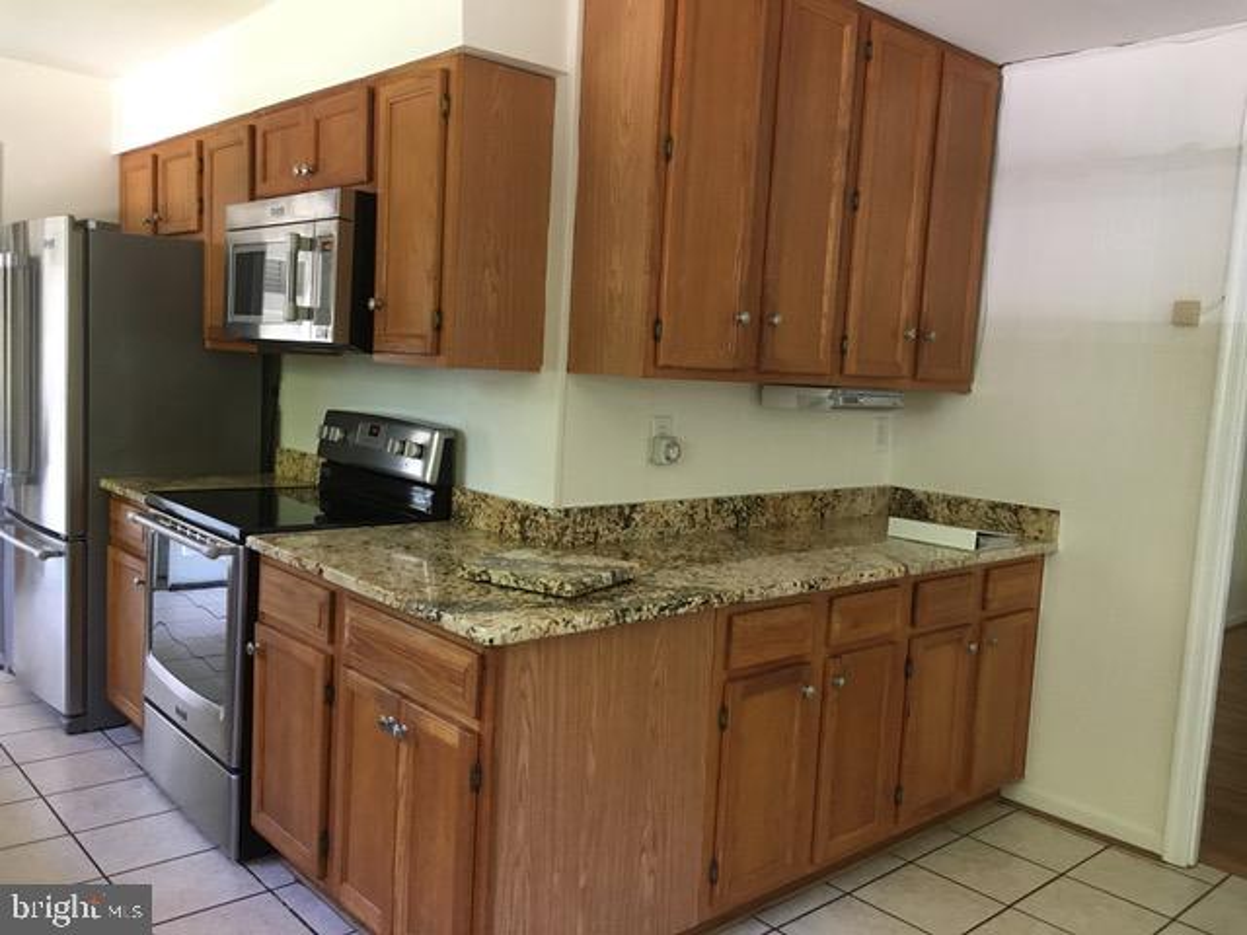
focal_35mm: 29
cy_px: 468
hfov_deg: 61.7
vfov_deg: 48.2
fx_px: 1045
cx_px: 624
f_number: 2.2
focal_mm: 4.15
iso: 160
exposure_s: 1/30
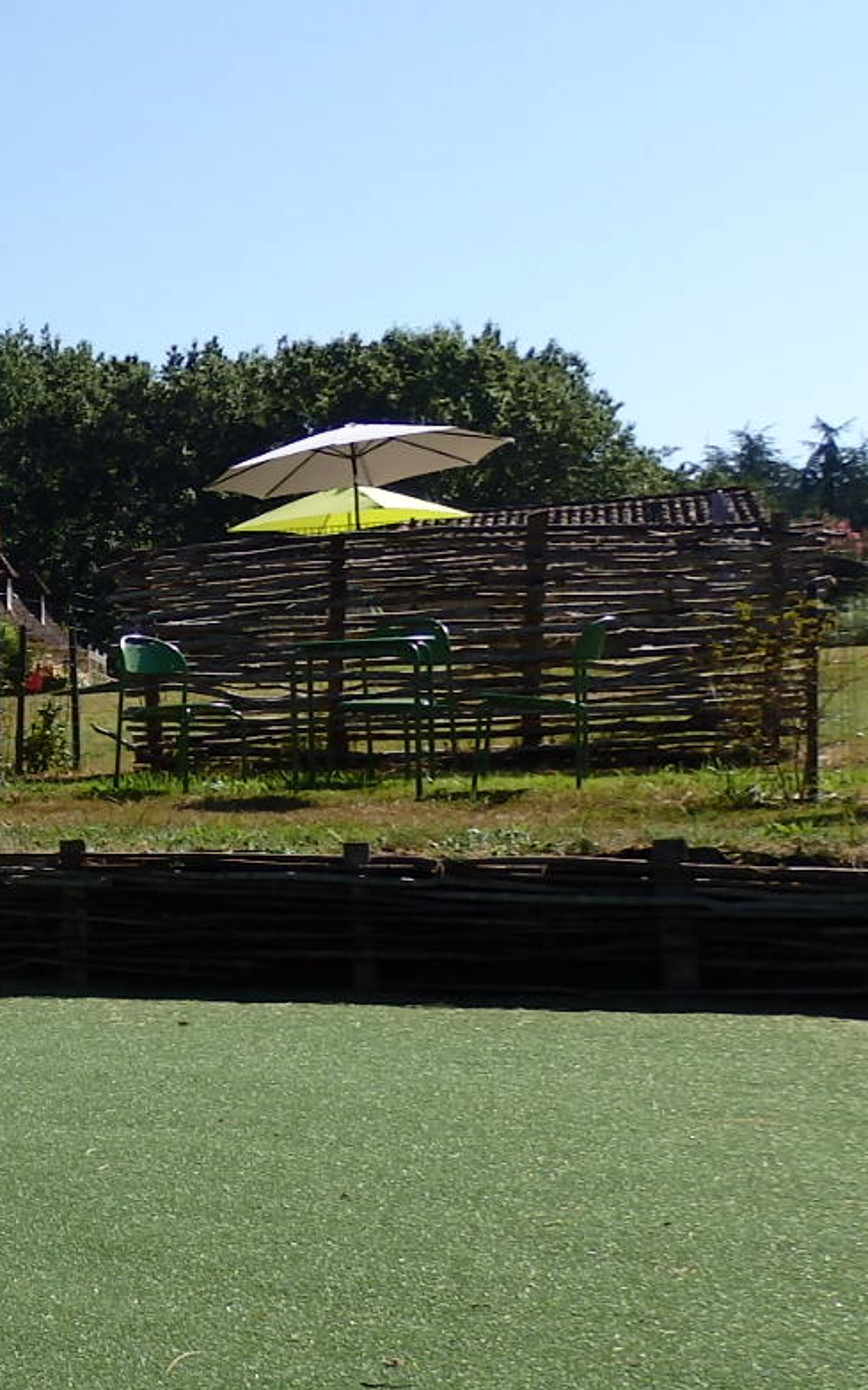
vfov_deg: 31.5
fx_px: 2462
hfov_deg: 17.3
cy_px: 825
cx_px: -552
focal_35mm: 65
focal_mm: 4.5
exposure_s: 1/160
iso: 100
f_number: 8.7
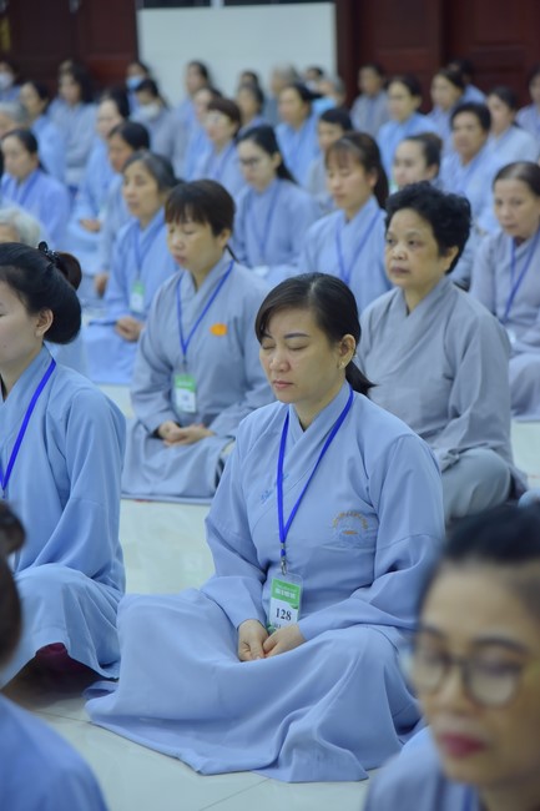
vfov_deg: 19.5
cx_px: 270
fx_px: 2364
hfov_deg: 13.0
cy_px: 406
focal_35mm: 105
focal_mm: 105
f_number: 4.5
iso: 1250
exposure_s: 1/125
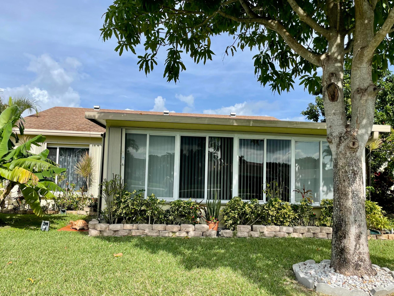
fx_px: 330
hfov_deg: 61.7
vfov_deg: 48.2
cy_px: 163
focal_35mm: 29
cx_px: 197
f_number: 1.6
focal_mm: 4.2
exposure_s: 1/3861
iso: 32
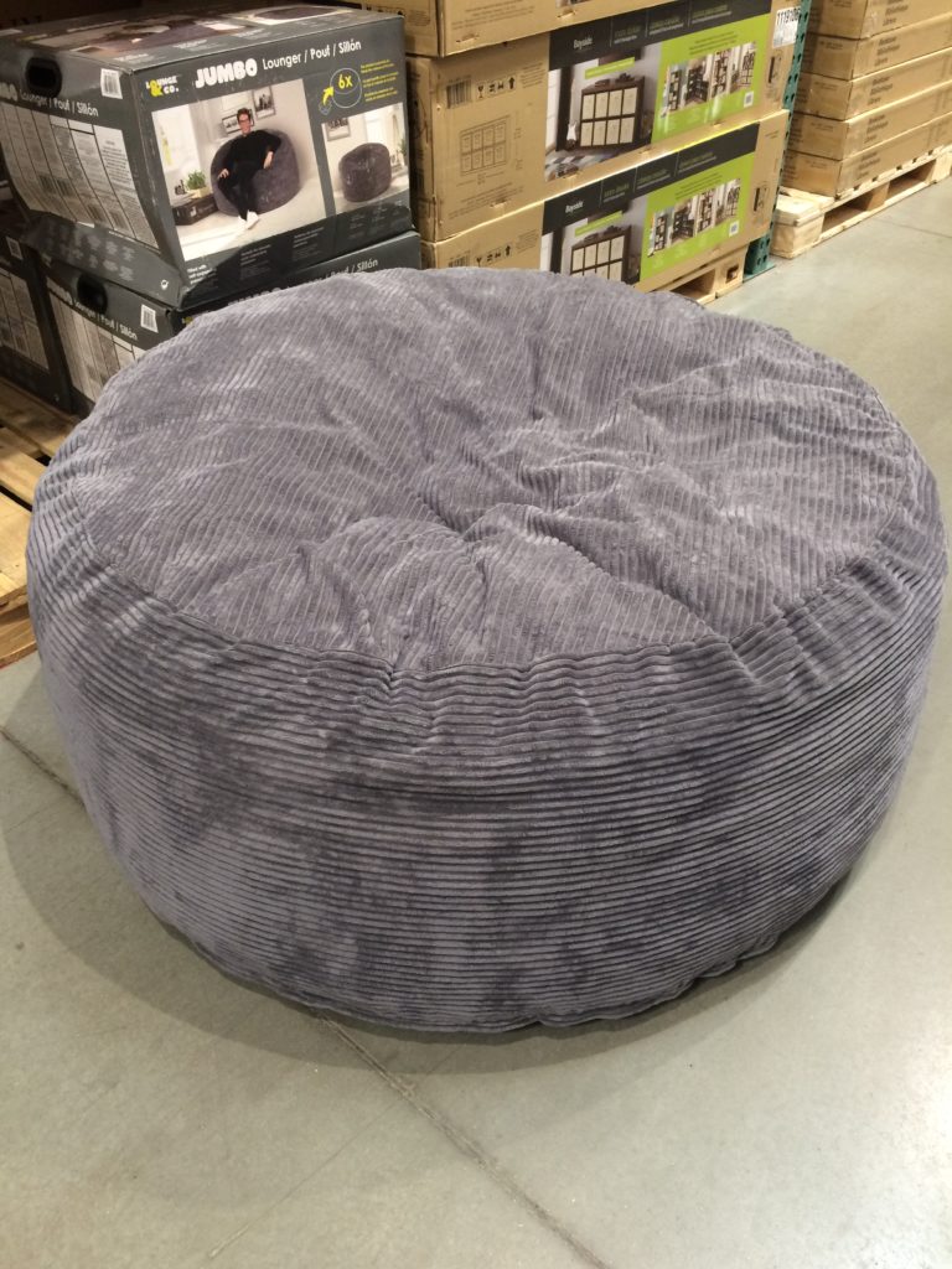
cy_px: 634
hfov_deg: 48.2
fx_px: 1063
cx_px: 476
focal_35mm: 29
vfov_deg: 61.7
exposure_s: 1/30
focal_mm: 4.15
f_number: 2.2
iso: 125
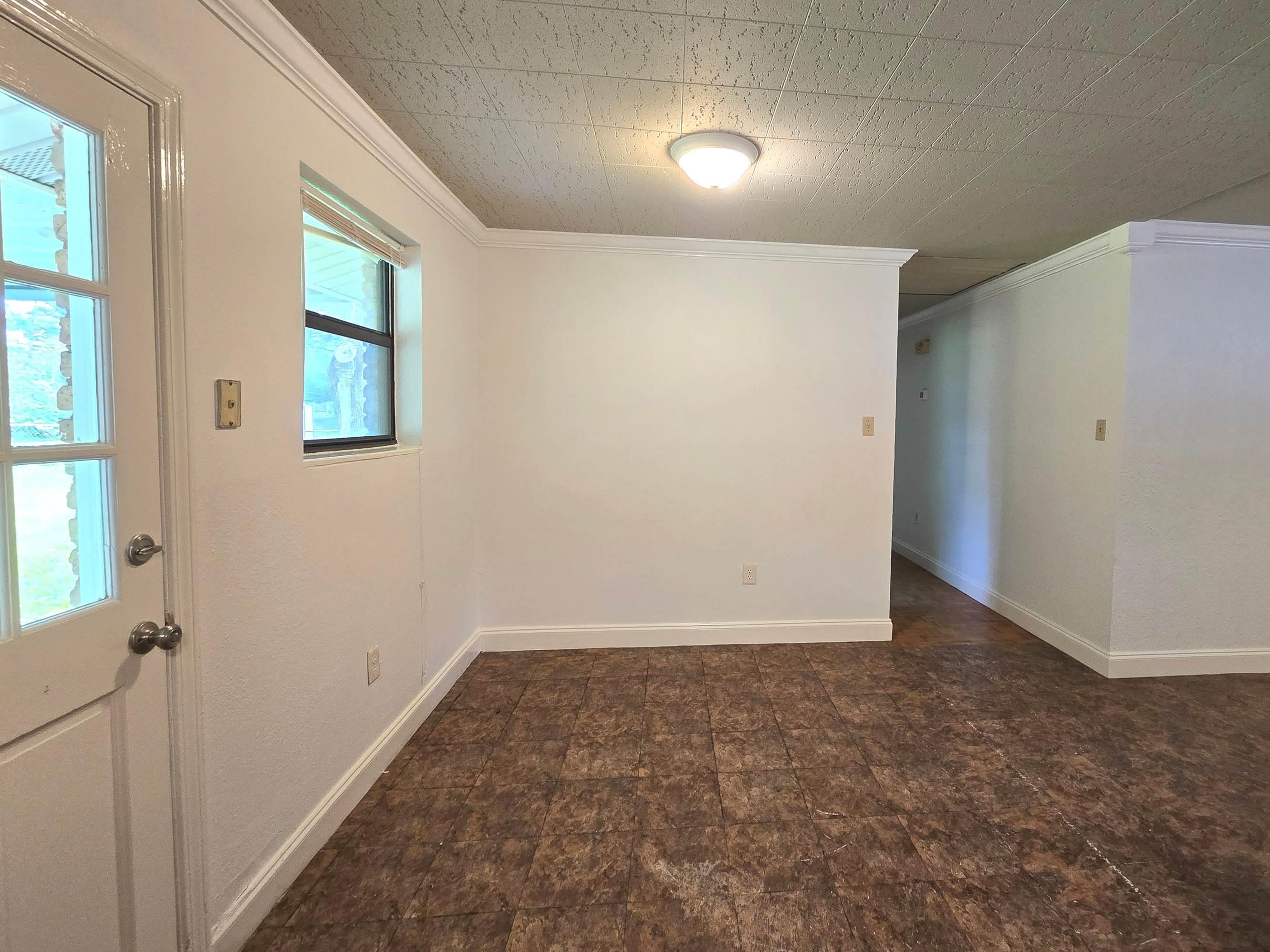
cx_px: 729
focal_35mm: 15
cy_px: 447
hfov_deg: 97.5
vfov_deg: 81.7
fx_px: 550
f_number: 2.2
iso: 200
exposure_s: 1/60
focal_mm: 2.2
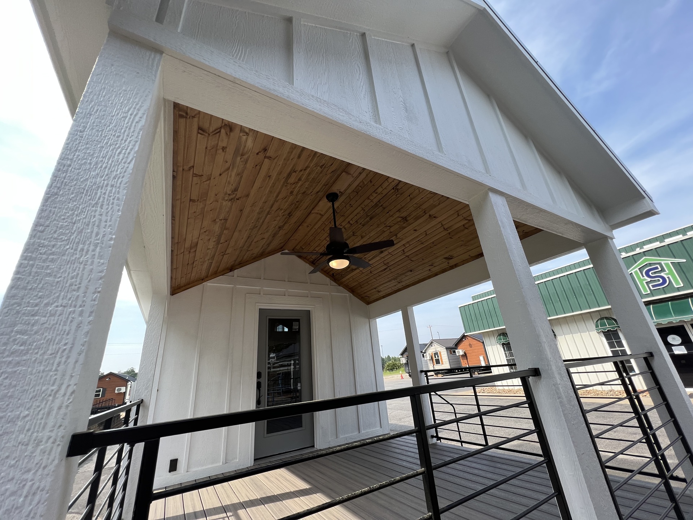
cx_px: 346
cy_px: 260
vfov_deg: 89.9
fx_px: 260
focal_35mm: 13
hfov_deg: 106.2
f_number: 1.8
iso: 32
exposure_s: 1/340
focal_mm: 1.57
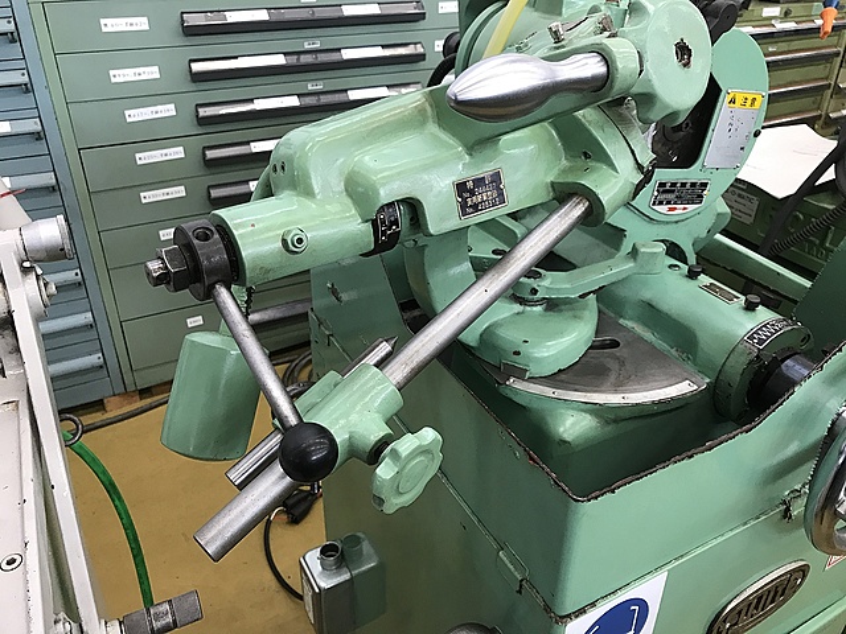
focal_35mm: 28
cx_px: 423
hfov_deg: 63.4
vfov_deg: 49.7
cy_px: 317
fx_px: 684
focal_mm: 3.99
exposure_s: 1/24
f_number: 1.8
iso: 40
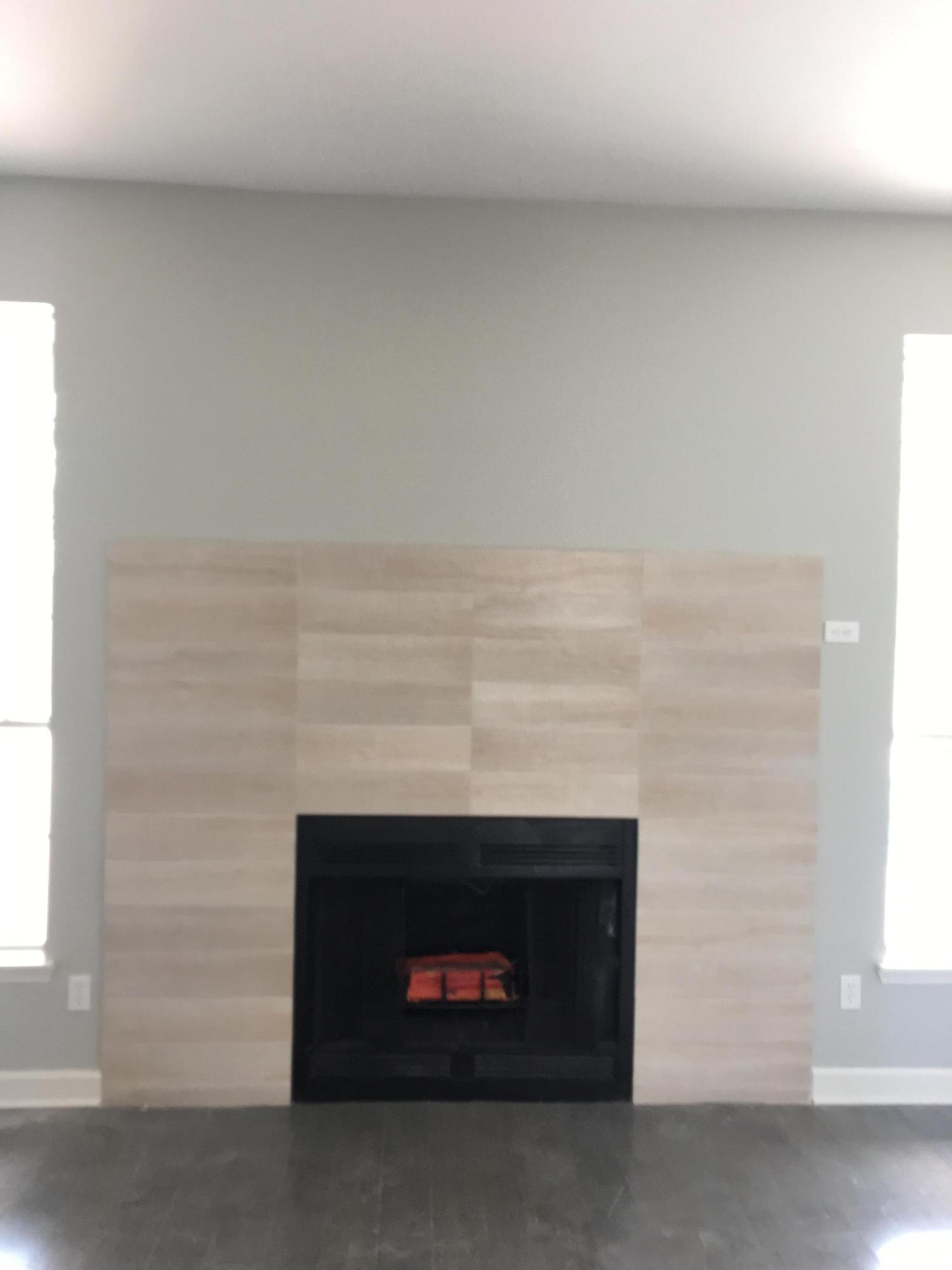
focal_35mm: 29
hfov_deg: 48.2
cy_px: 635
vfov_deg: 61.7
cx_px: 476
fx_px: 1063
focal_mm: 4.15
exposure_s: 1/33
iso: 100
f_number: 2.2
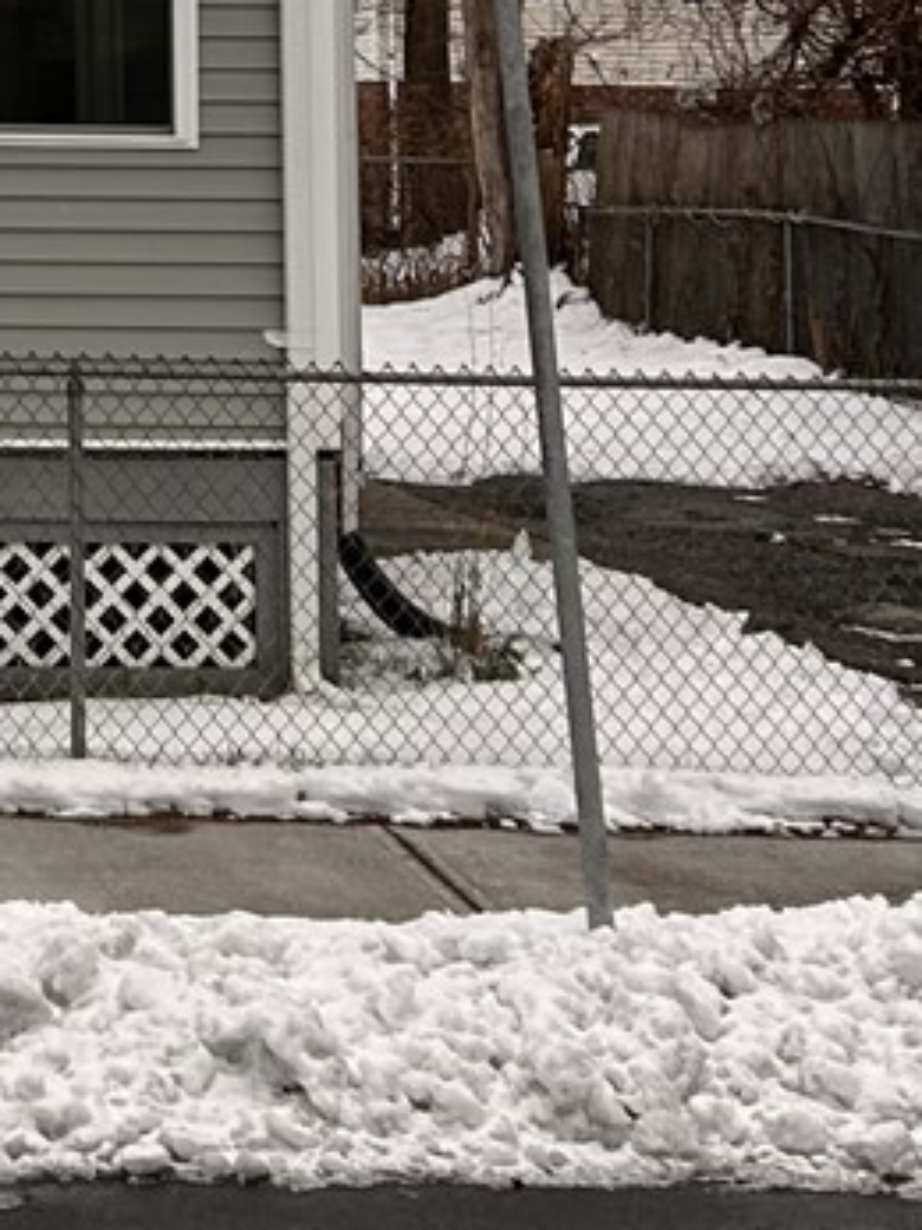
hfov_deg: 12.4
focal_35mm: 115
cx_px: -379
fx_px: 4087
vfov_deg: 16.2
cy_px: -390
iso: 50
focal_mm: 5.7
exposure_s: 1/617
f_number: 1.5
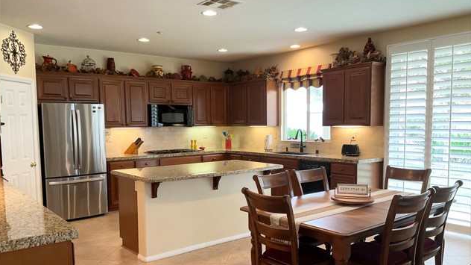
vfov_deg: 36.5
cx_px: 234
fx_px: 400
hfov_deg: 61.0
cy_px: 158
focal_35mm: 32
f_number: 1.8
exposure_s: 1/60
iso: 80
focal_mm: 3
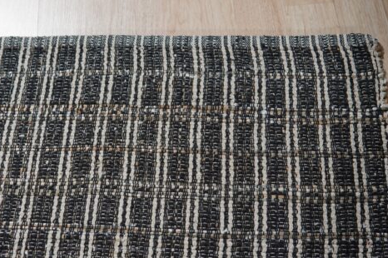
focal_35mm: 58
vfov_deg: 23.3
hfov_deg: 34.4
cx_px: 162
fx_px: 625
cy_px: 125
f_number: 4
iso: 500
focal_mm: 30
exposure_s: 1/250
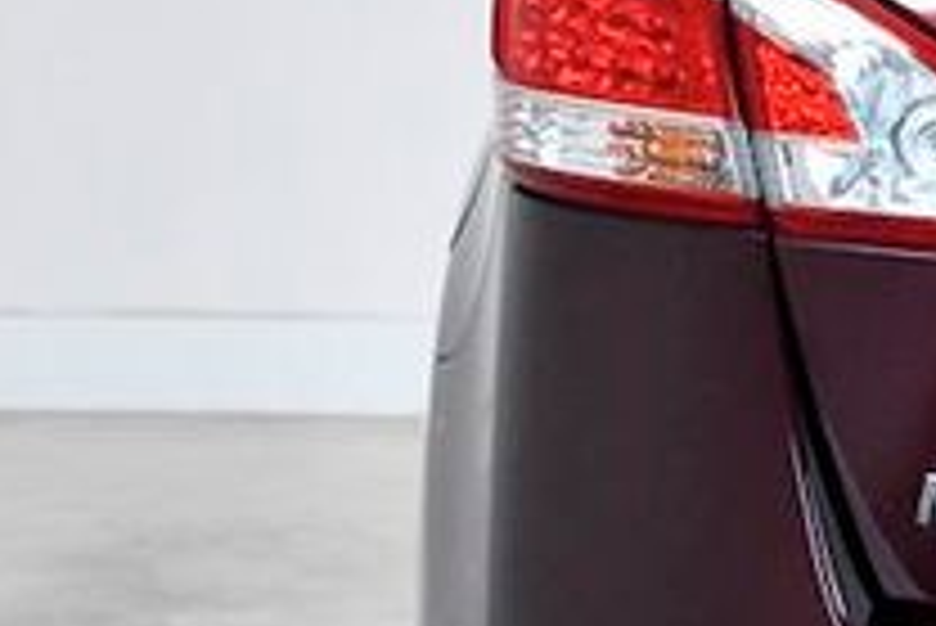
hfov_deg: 8.6
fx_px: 5880
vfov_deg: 6.1
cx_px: 1962
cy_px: 182
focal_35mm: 226
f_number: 4.5
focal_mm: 31
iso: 2500
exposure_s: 1/1000
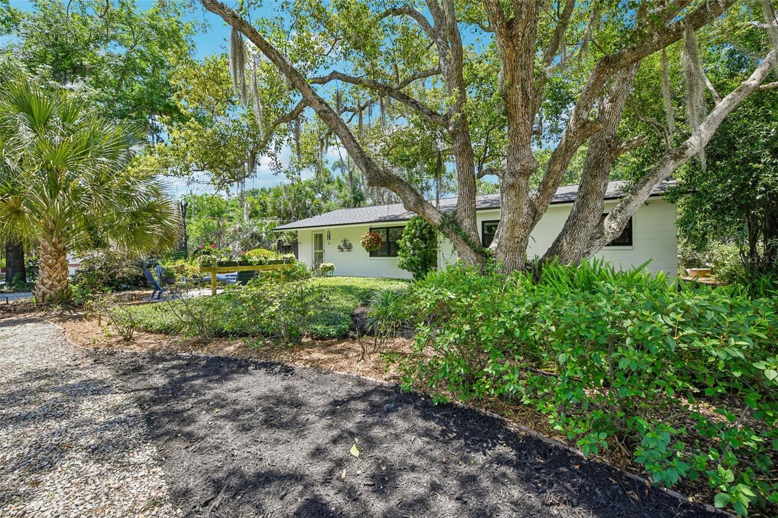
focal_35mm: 15
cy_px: 259
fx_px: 324
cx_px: 389
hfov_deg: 100.4
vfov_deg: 77.3
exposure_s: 1/125
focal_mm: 15
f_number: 8
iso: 400
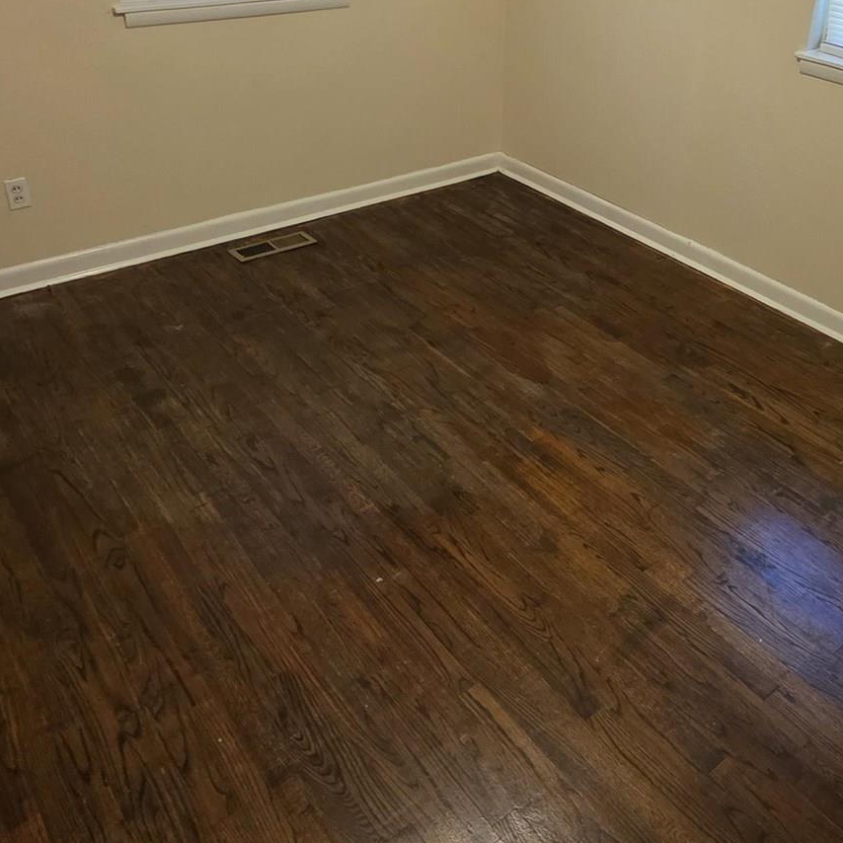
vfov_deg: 51.0
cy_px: 247
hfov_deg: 51.3
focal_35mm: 31
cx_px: 581
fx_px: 854
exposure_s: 1/60
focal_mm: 2.2
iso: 400
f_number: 1.9
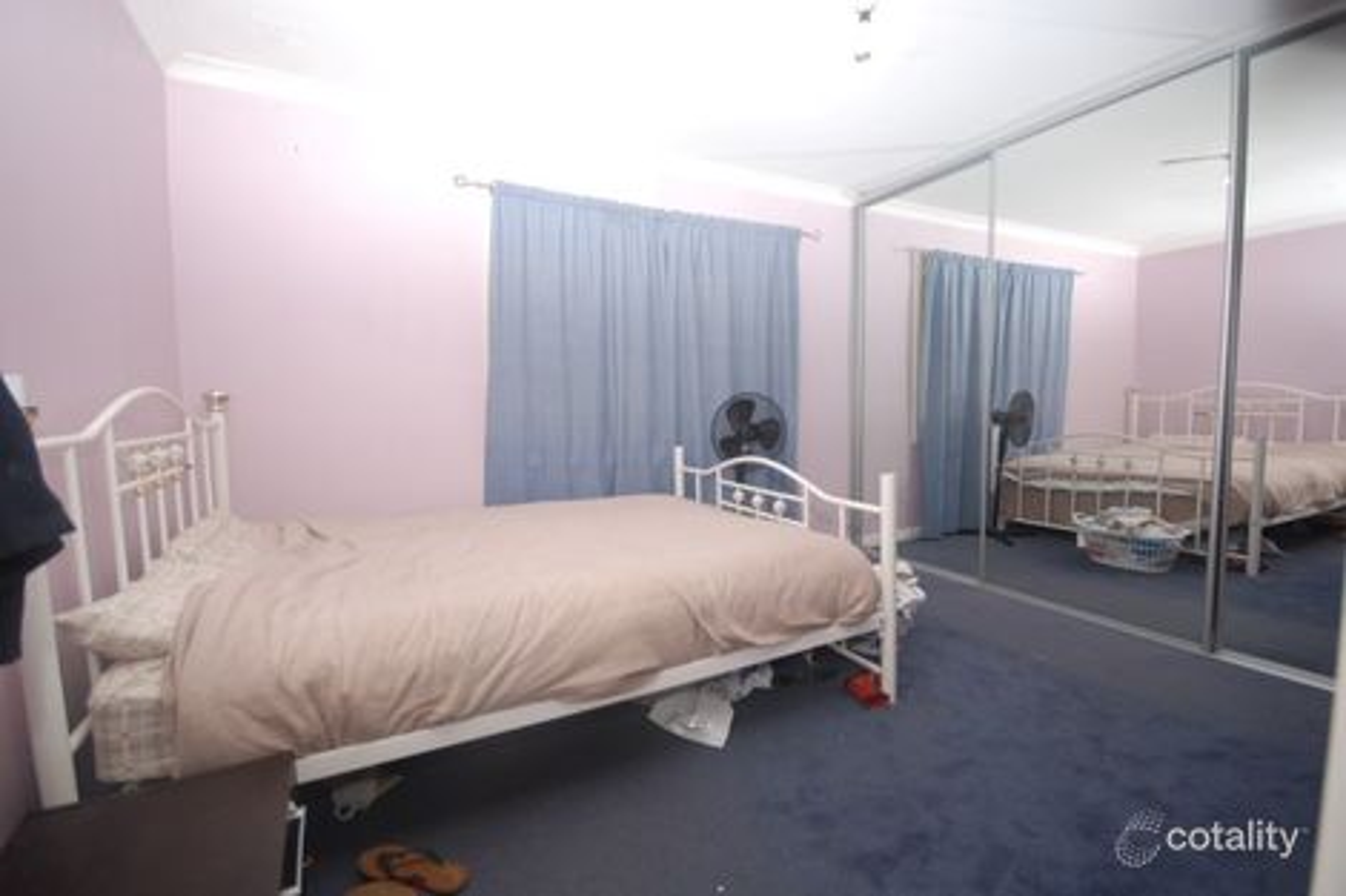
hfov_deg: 100.4
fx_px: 561
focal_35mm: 15
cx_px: 673
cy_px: 448
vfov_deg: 77.3
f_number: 4
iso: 200
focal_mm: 10
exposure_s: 1/60
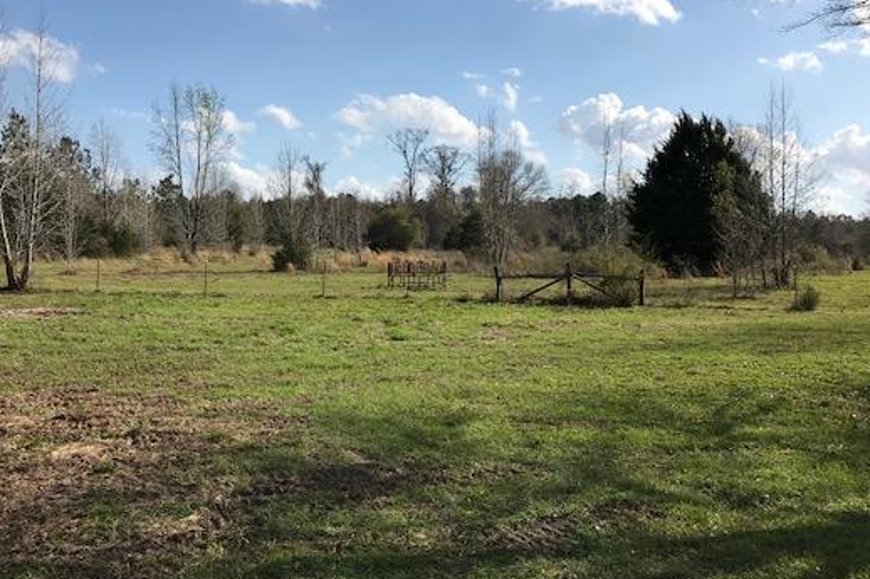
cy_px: 240
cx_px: 386
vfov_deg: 36.7
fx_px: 870
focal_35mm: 36
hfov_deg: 53.0
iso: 20
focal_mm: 3.99
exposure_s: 1/3690
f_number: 1.8
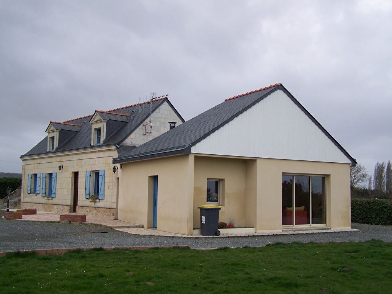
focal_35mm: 38
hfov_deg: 49.0
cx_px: 196
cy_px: 147
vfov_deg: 37.7
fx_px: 430
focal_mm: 6.3
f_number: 2.8
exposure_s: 1/500
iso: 64
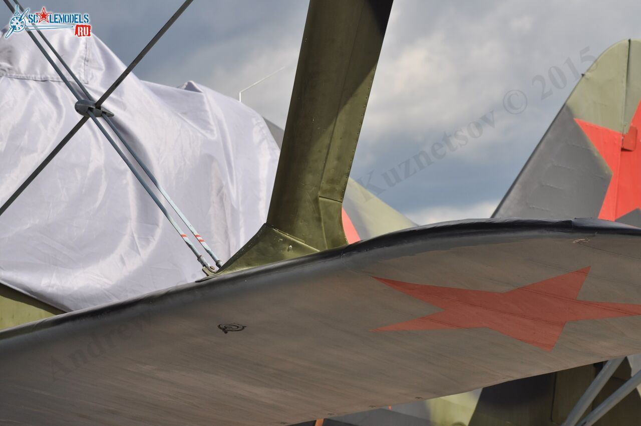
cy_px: 213
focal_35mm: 165
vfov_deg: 8.3
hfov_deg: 12.5
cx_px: 320
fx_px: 2934
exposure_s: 1/500
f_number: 8
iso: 200
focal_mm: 110
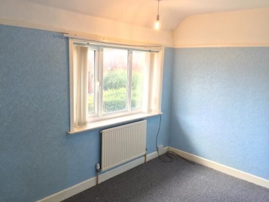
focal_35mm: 29
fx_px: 225
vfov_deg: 48.2
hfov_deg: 61.7
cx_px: 134
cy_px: 101
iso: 80
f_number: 2.2
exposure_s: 1/33
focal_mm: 4.15
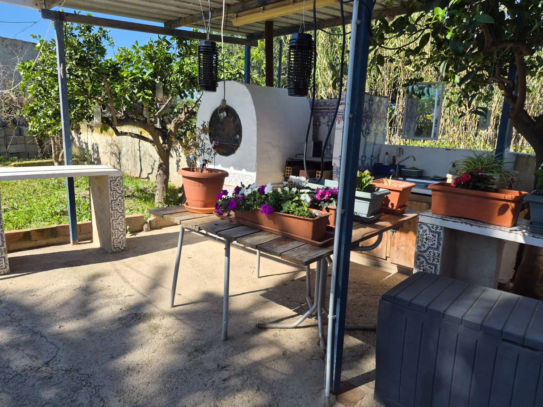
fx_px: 361
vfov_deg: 58.9
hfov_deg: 73.9
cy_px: 204
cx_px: 272
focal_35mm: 23
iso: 80
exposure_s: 1/2952
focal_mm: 5.4
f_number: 1.8
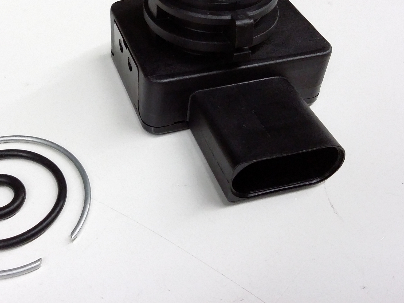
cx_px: 137
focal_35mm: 45
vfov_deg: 31.9
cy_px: 97
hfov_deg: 41.6
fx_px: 525
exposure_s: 1/15
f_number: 2.4
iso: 200
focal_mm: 3.4
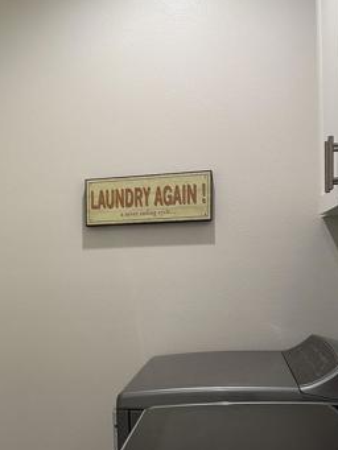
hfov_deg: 30.8
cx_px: 38
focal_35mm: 45
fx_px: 585
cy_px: 289
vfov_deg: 41.7
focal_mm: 6.86
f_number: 1.78
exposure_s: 1/120
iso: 160
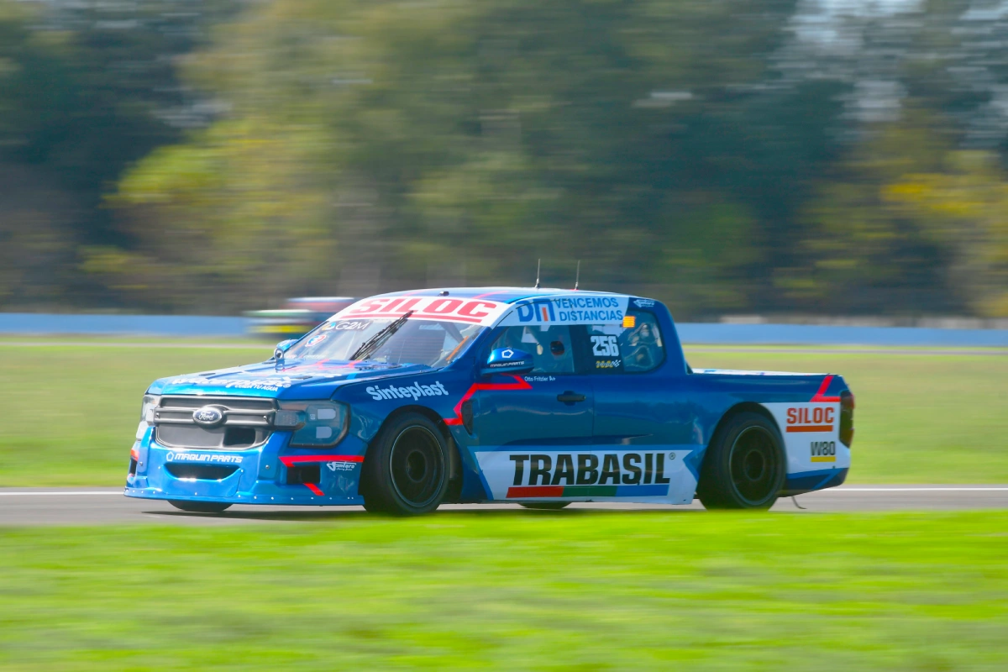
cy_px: 336
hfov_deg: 4.6
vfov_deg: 3.1
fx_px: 12599
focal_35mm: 450
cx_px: 504
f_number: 16
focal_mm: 300
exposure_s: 1/160
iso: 200
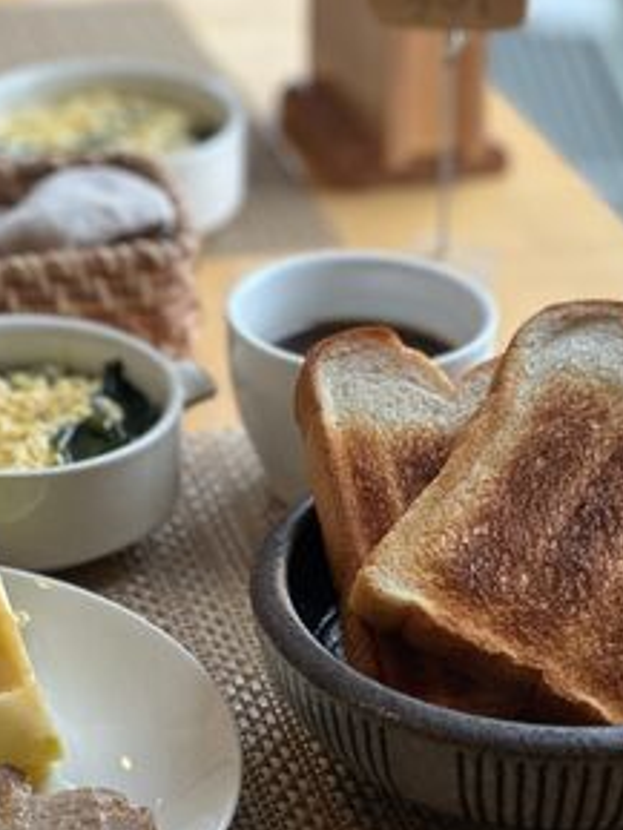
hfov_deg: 12.3
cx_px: 405
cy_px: 342
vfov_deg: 16.4
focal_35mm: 120
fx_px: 2877
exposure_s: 1/100
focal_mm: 9
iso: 200
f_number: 2.8
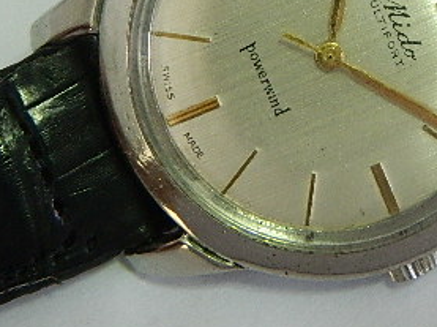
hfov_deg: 12.2
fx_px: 2042
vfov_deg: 9.1
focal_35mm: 162
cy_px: 71
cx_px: 314
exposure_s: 1/8
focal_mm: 12.6
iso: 400
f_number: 4
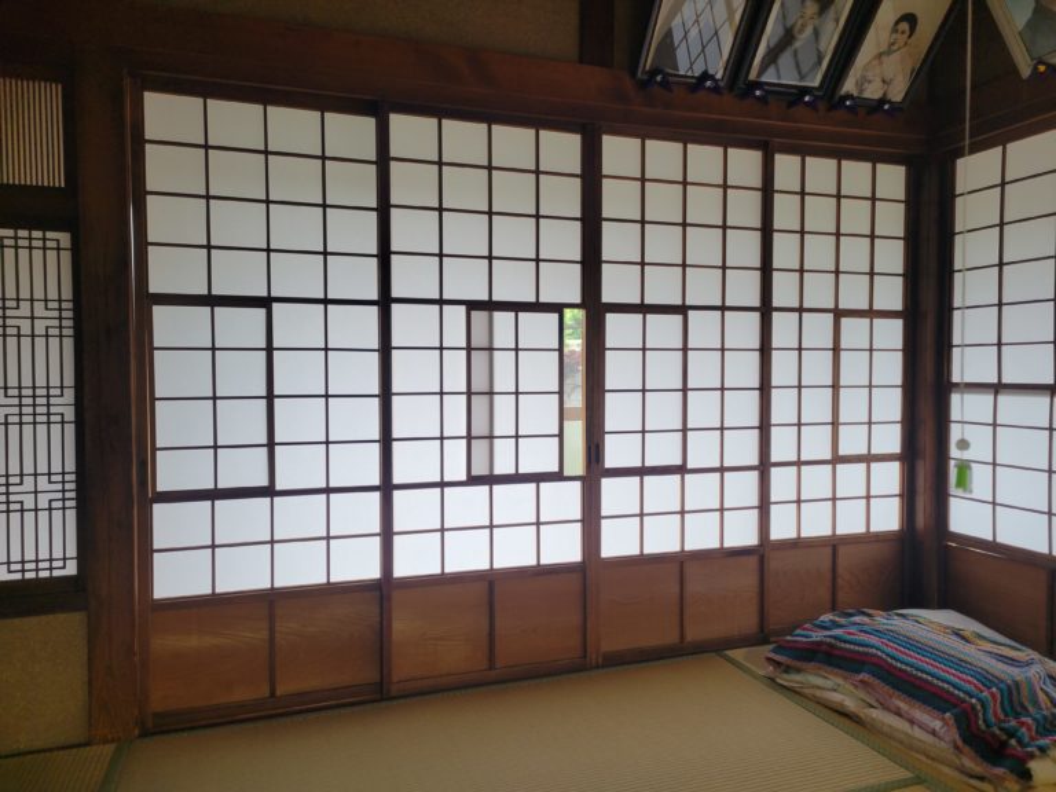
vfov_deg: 53.1
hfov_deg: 67.3
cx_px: 528
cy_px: 396
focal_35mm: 26
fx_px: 793
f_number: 1.8
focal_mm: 5.4
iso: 200
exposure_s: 1/100
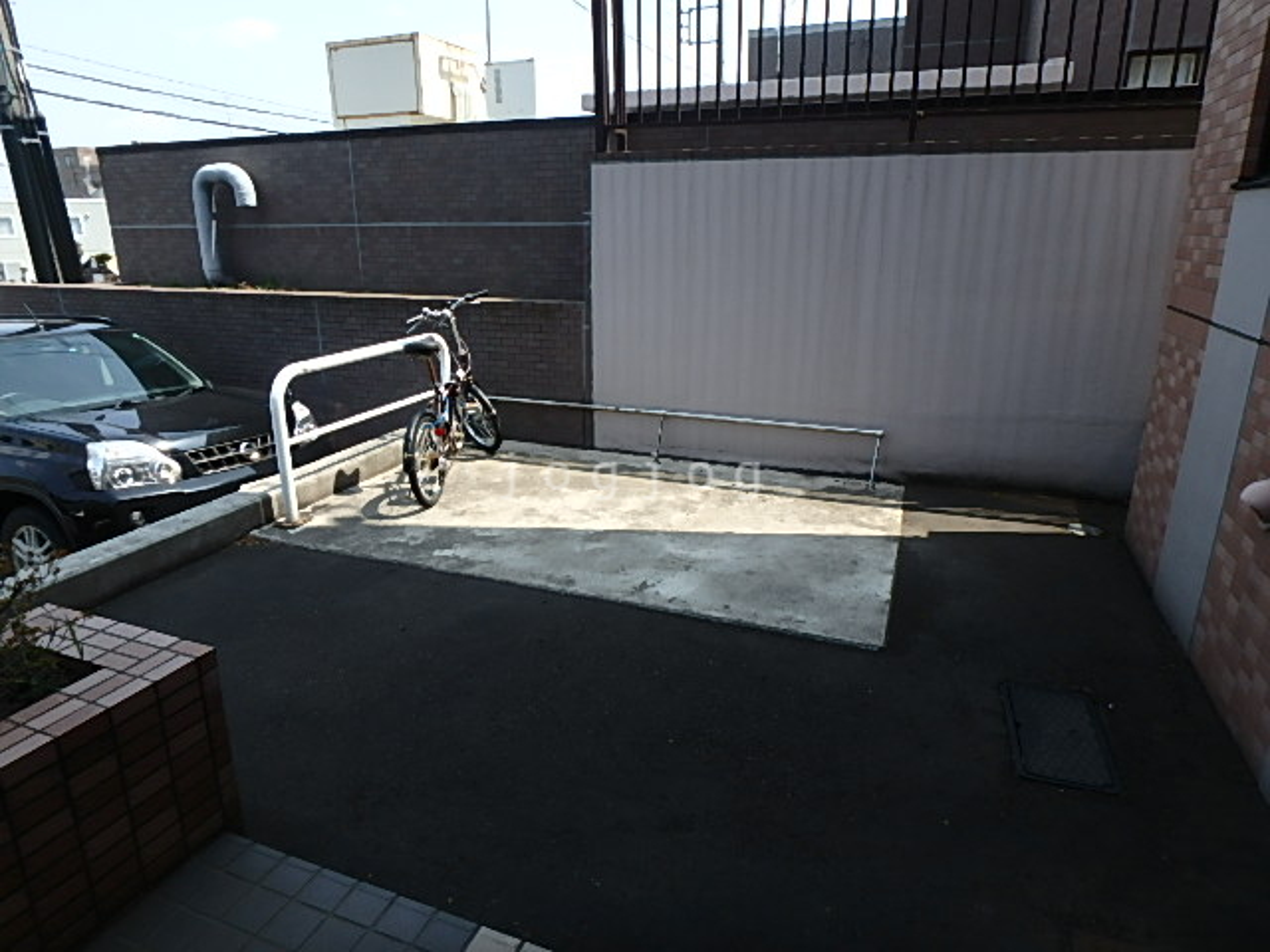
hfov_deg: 79.0
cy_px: 476
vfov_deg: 63.4
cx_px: 635
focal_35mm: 21
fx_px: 770
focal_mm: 3.7
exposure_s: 1/640
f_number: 3.5
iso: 125
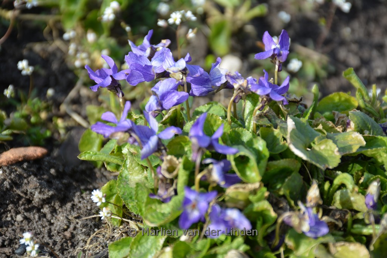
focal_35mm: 168
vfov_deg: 8.2
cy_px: 129
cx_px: 194
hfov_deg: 12.2
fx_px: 1806
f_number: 8
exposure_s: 1/125
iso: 100
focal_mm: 112
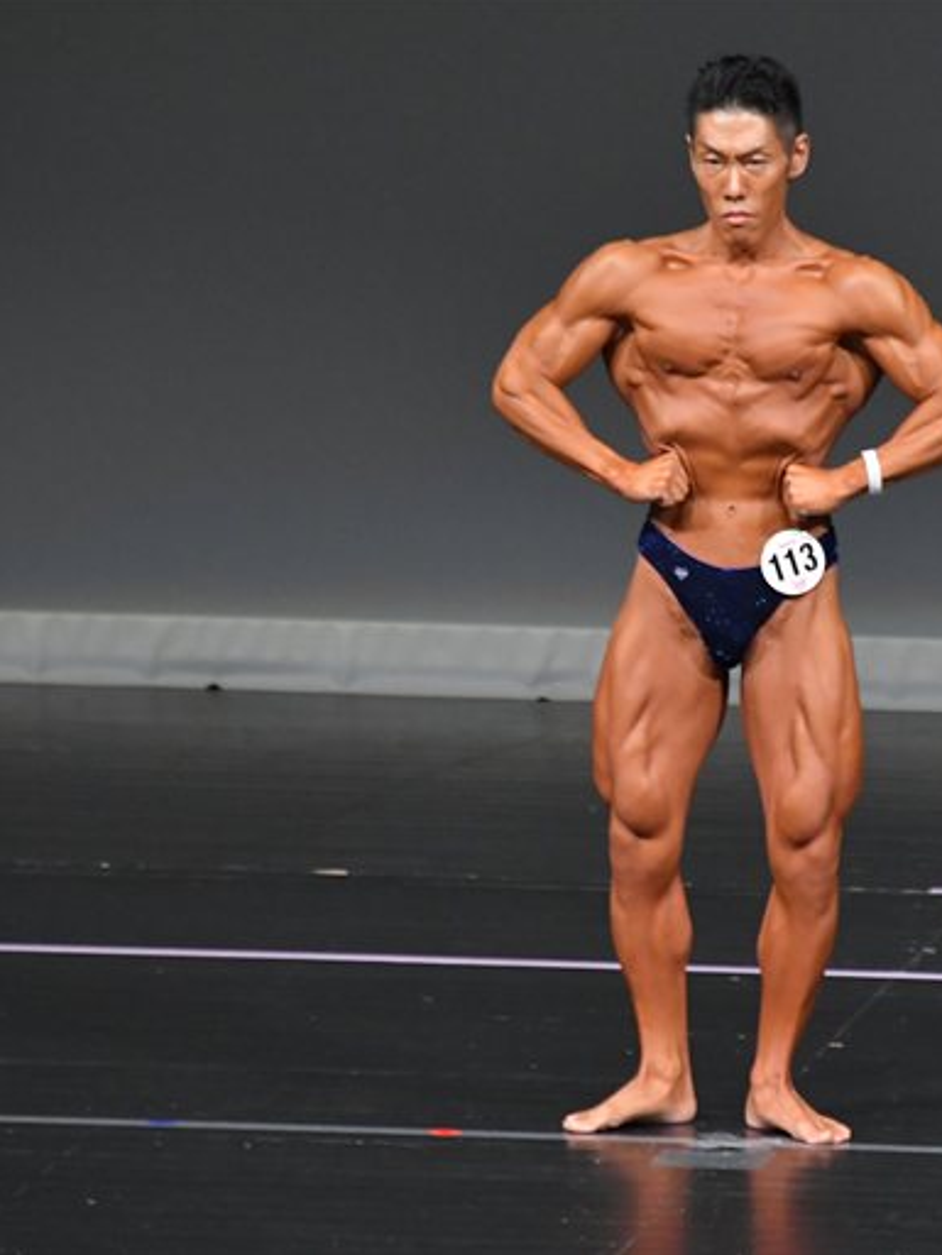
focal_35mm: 544
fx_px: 19730
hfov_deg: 2.7
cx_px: 823
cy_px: 626
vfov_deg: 3.6
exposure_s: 1/400
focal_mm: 250
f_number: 5.6
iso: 4000
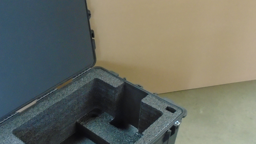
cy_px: 92
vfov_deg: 23.9
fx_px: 339
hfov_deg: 40.6
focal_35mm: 50
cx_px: 78
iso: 400
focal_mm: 4.6
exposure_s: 1/13
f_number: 3.2
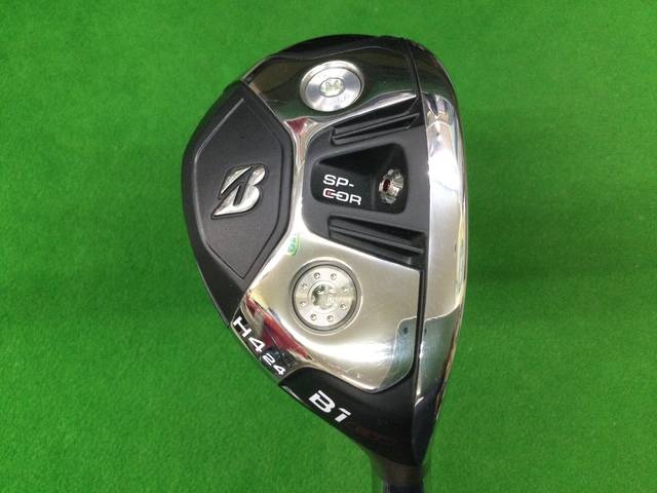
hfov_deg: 58.4
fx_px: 588
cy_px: 246
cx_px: 328
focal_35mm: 31
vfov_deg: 45.4
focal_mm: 3.3
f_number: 2.4
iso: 100
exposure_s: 1/30
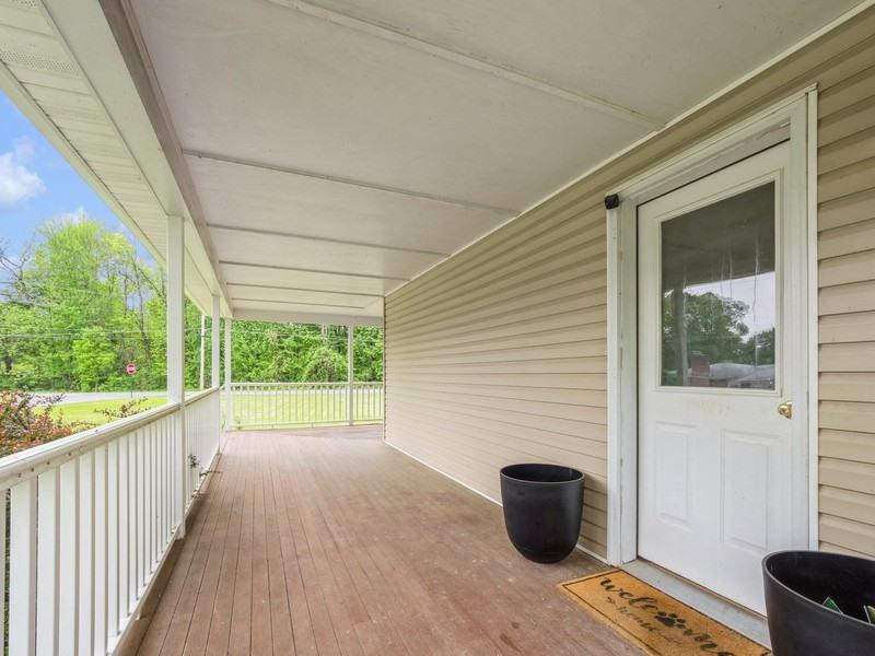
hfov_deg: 102.1
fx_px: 354
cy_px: 328
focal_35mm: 14
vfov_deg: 85.7
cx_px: 438
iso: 200
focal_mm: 7
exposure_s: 1/60
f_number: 8
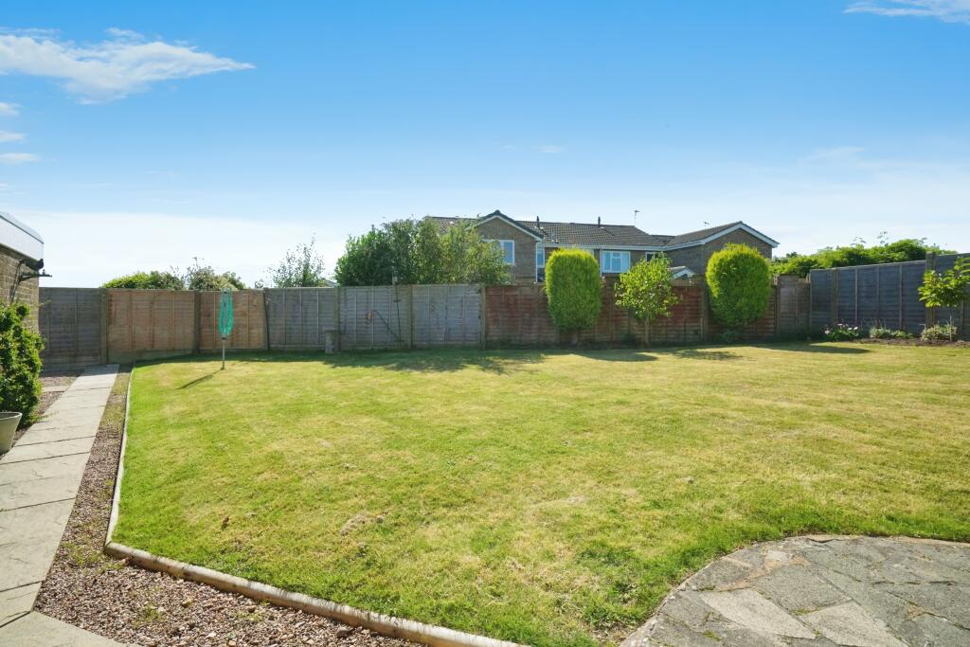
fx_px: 431
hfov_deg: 96.7
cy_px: 324
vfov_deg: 73.8
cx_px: 485
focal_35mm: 16
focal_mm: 16
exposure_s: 1/2500
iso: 2000
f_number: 11
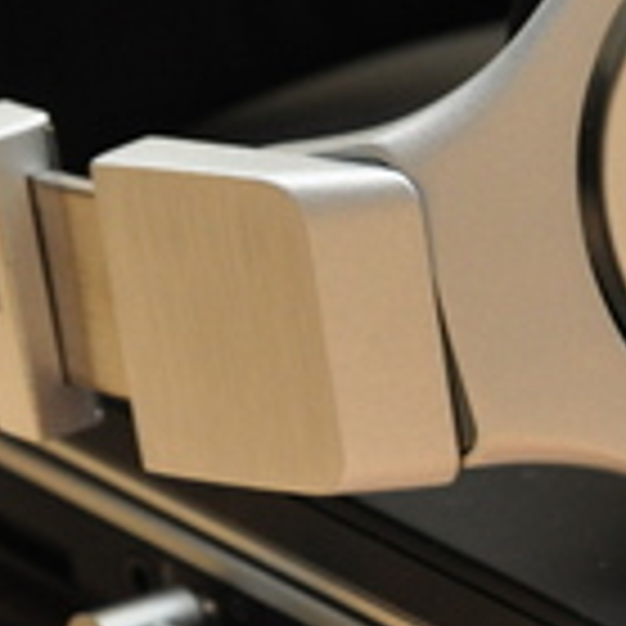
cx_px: 1067
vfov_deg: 6.6
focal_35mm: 264
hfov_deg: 6.5
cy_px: 318
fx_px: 5400
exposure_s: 1/60
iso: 800
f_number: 5
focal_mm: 45
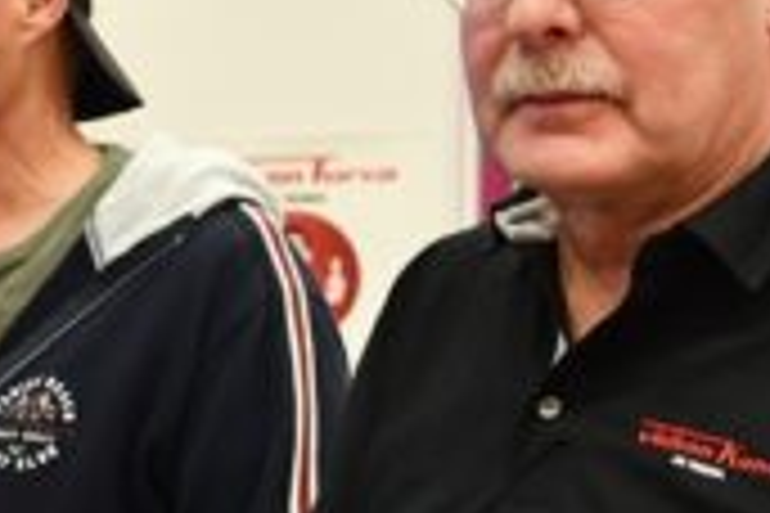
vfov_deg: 8.5
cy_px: 414
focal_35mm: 162
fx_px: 3465
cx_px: -423
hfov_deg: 12.0
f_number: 4
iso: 640
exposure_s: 1/60
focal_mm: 24
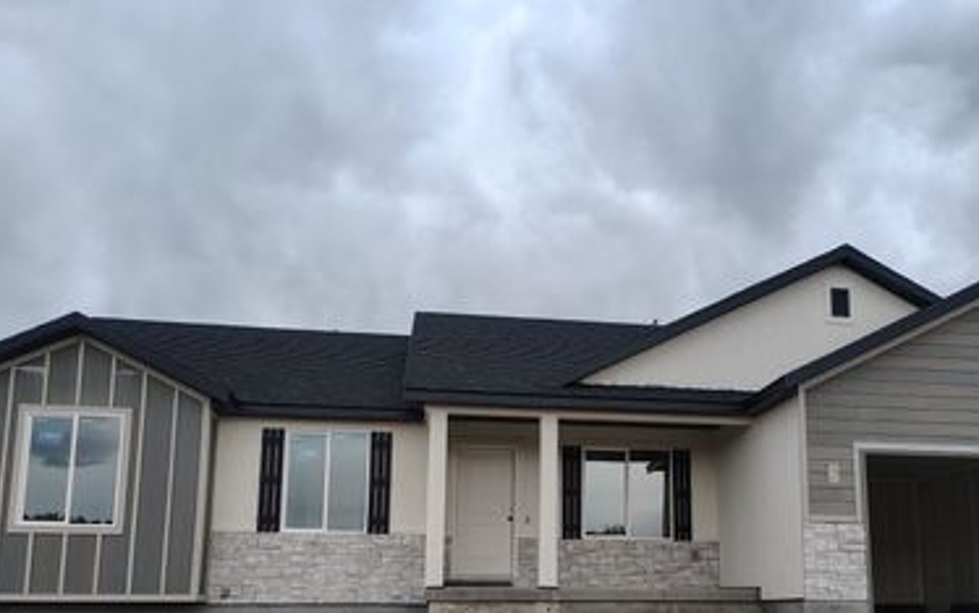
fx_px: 907
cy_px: 472
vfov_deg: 36.3
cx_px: 599
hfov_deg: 56.1
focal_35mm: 34
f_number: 1.8
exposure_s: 1/591
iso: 100
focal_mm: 5.56
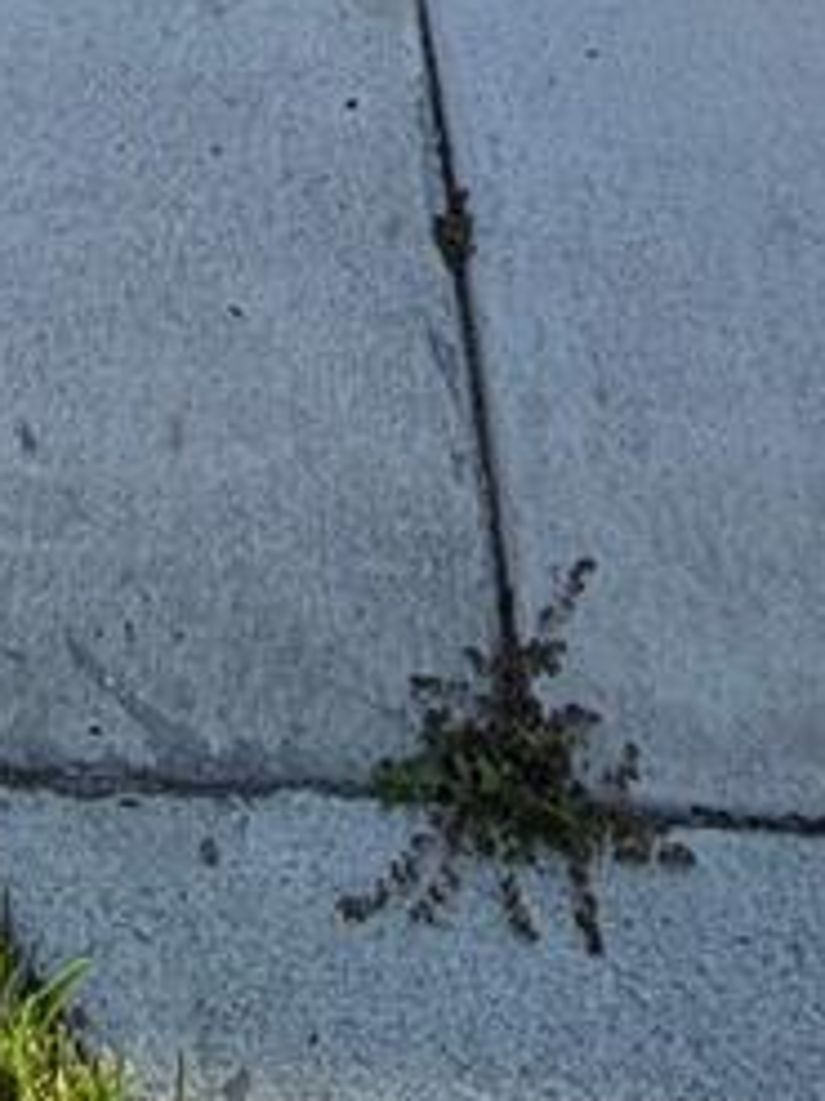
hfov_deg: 21.3
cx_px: 129
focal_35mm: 68
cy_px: -1431
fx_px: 2163
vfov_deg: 16.0
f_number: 2.2
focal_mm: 2.22
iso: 32
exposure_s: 1/779
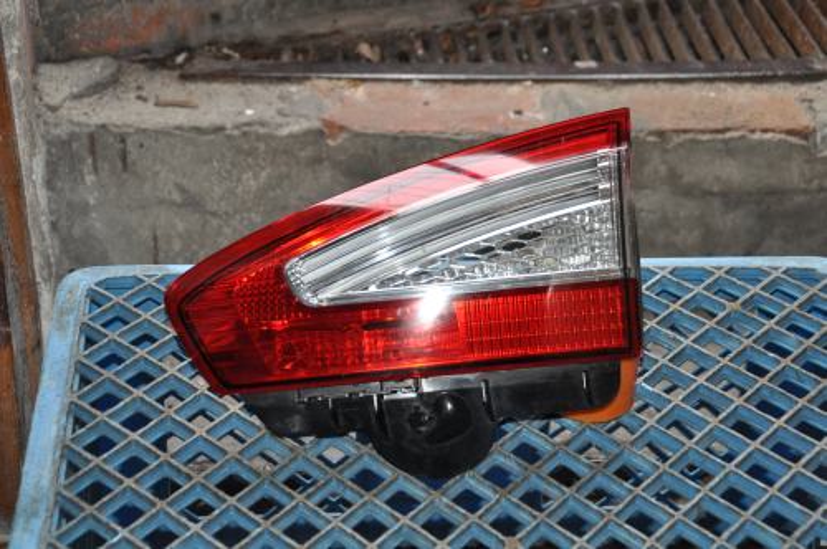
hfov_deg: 27.0
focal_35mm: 75
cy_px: 274
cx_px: 414
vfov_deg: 18.1
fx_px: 1721
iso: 800
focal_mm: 50
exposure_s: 1/60
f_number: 5
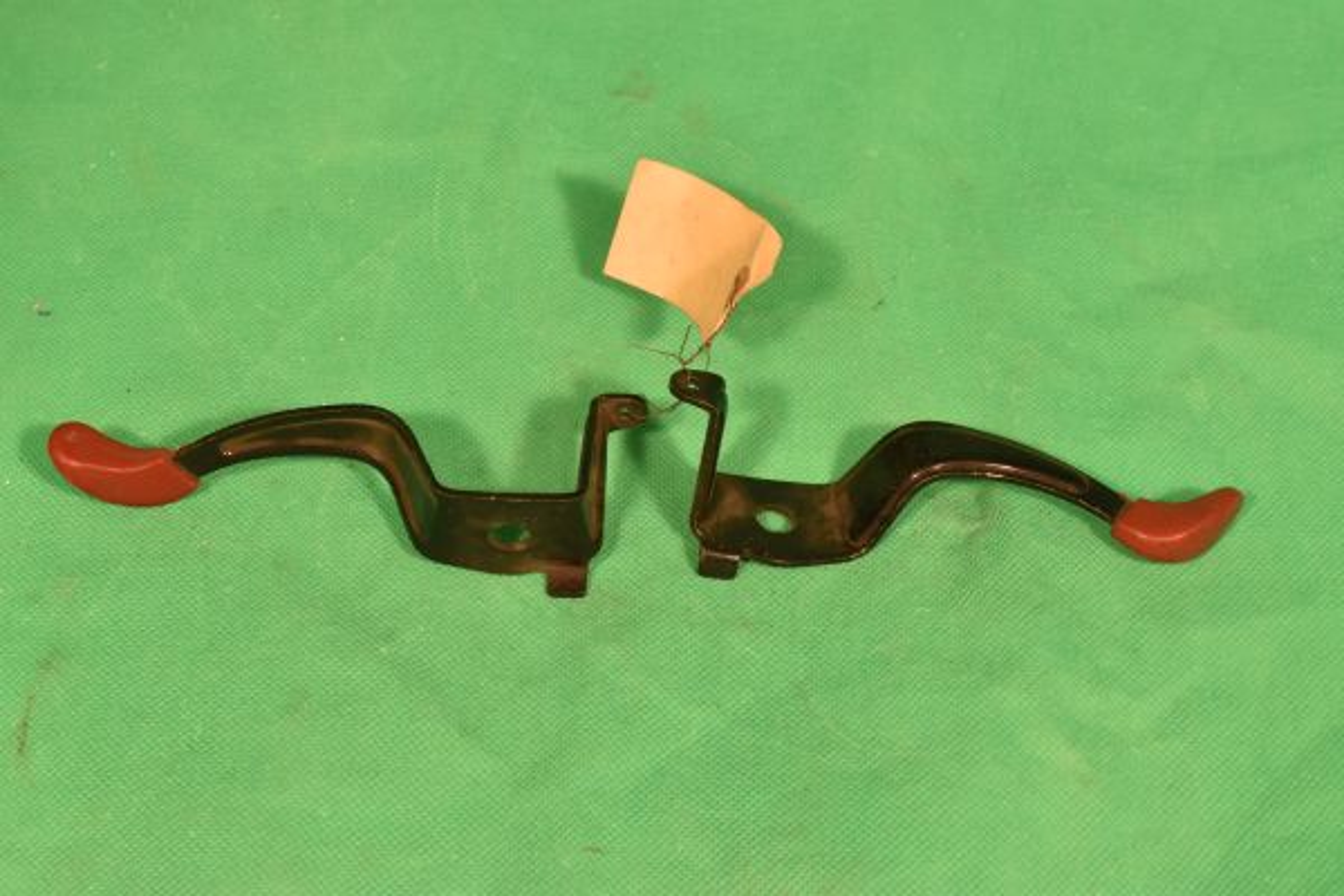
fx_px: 2352
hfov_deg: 31.9
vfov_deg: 21.6
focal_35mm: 63
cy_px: 448
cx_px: 672
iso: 900
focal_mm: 42
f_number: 14
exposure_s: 1/60
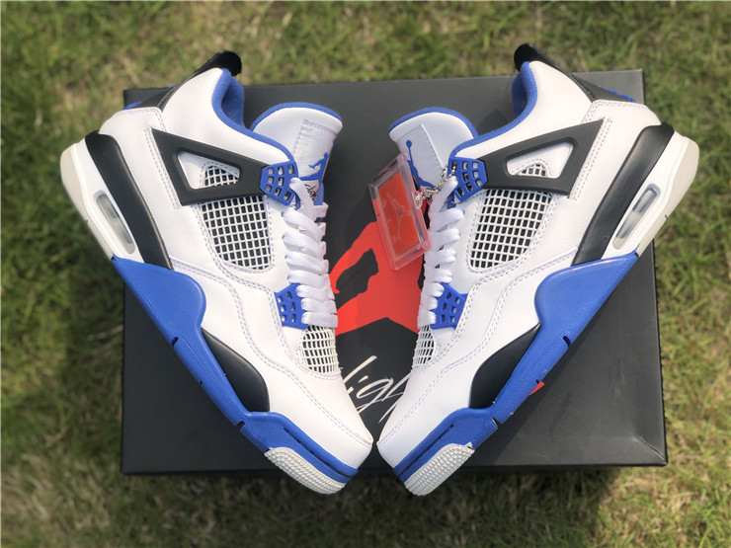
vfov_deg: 28.0
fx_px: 1098
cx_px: 366
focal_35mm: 52
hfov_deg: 36.8
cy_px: 274
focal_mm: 6
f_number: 2.4
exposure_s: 1/1263
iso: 16
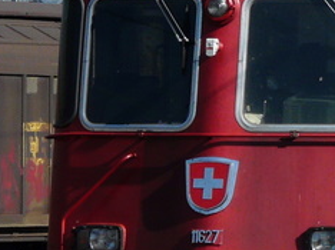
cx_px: 535
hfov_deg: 3.0
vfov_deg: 2.3
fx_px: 6371
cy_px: 96
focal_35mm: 659
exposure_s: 1/500
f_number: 5.6
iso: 100
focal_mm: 25.3
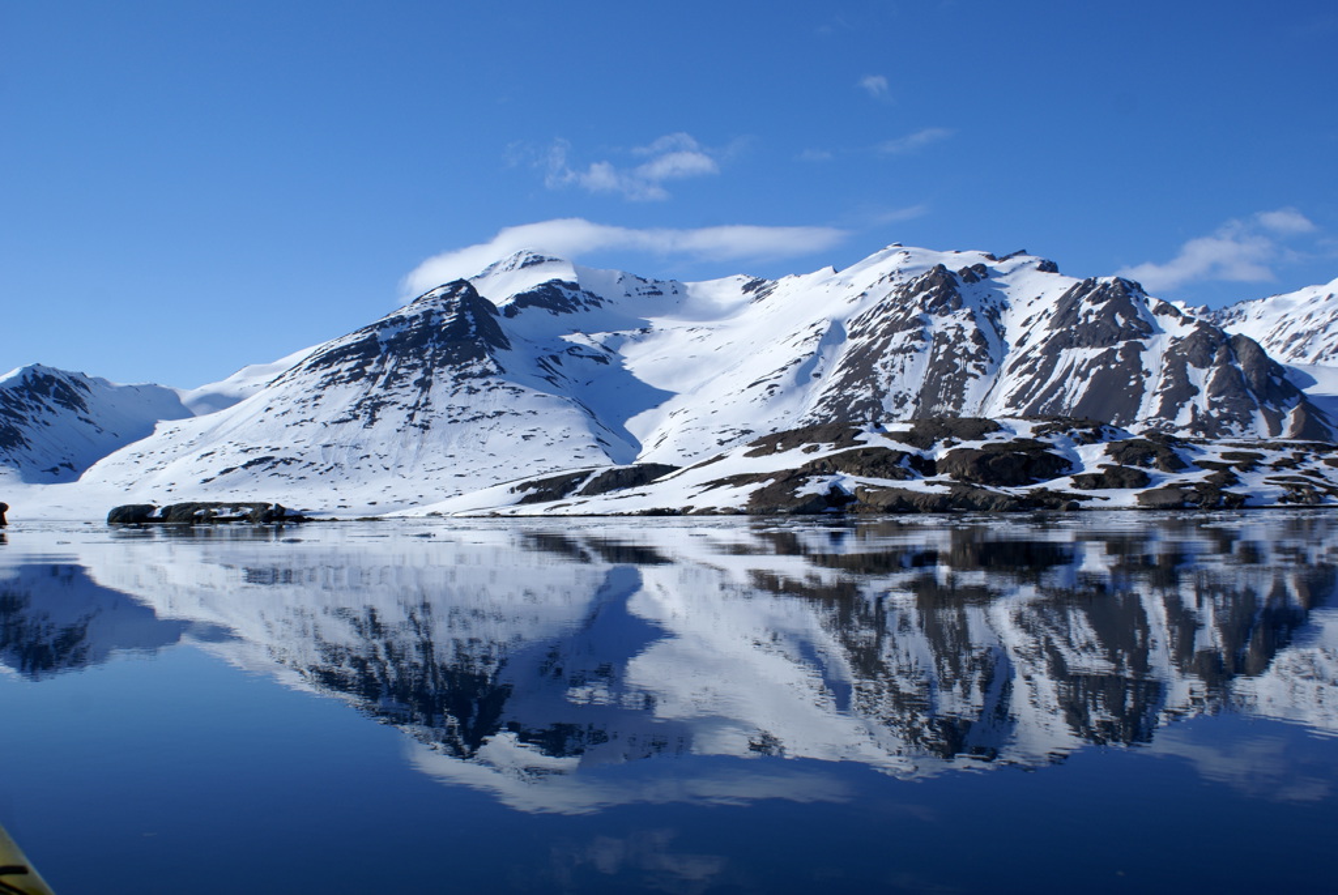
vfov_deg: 34.3
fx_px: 1451
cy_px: 448
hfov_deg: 49.5
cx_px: 669
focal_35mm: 39
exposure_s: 1/500
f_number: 9
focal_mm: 26
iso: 100
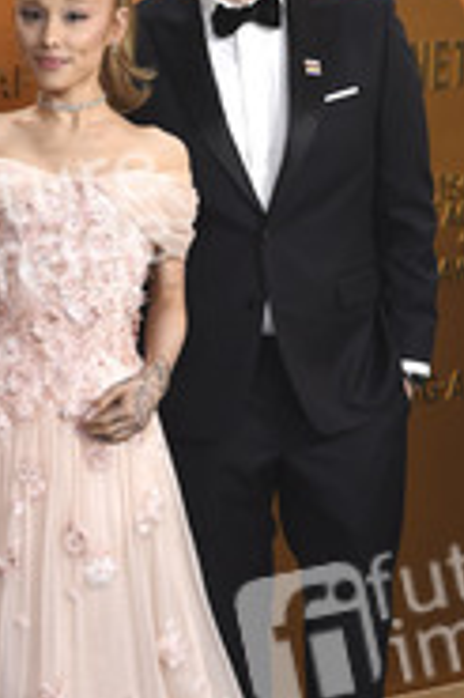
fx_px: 2770
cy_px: 430
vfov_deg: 14.3
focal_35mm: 143
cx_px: 89
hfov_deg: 9.6
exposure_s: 1/250
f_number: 5
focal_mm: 66
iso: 2500
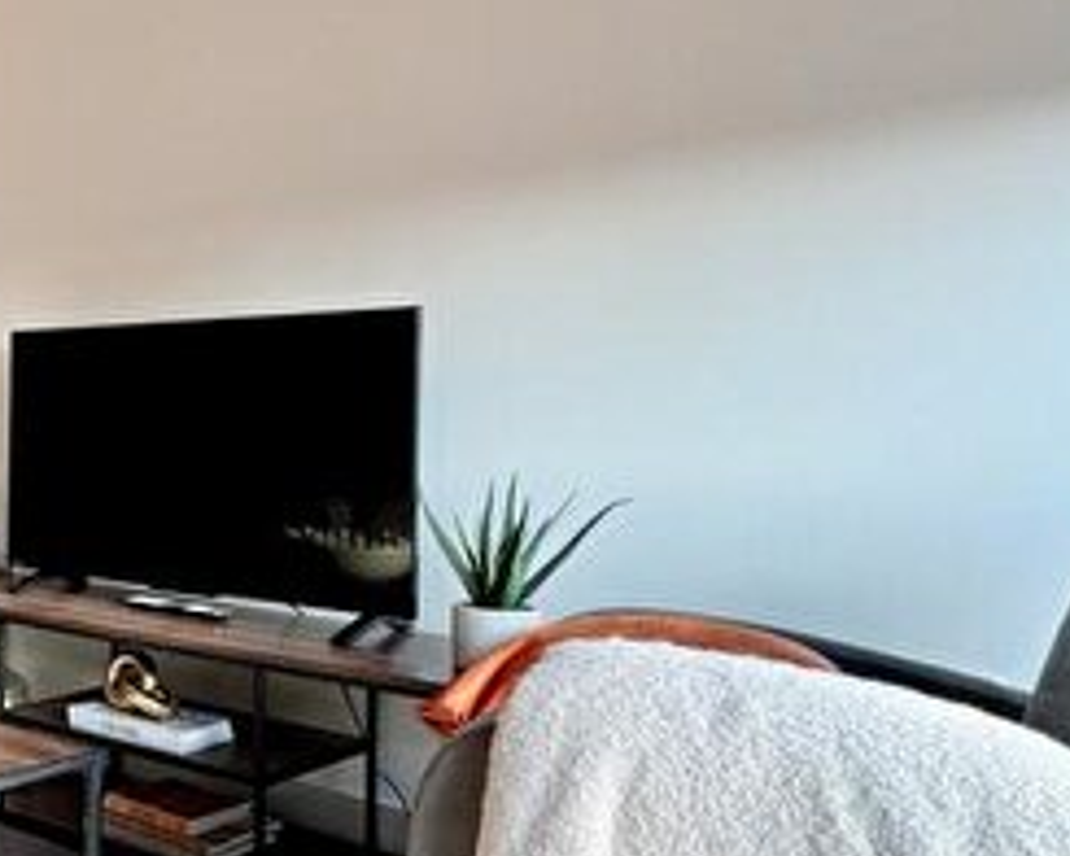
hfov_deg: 36.3
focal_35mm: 39
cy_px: 426
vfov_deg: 38.2
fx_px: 1235
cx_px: -214
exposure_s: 1/99
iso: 160
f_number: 2.2
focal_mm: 2.22
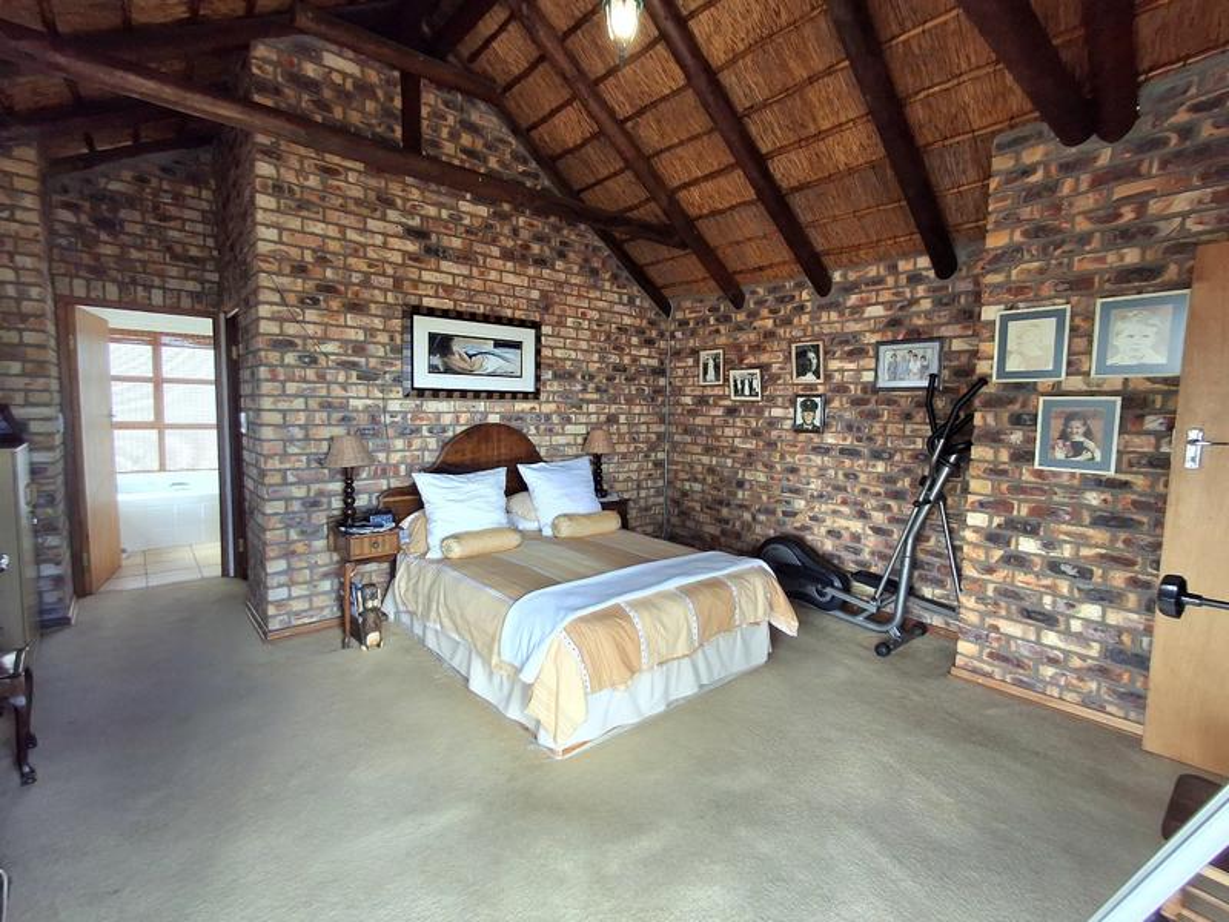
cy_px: 461
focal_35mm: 16
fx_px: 568
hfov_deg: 94.5
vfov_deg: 78.1
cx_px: 614
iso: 40
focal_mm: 1.64
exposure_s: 1/60.2
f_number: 2.2
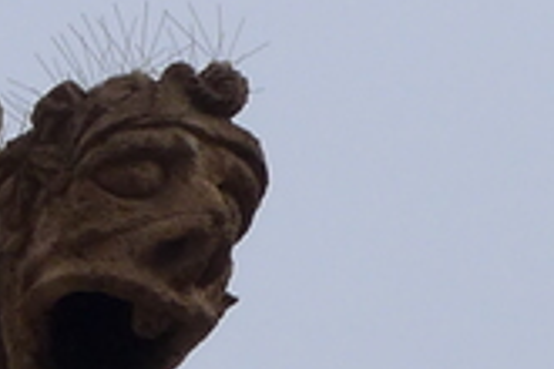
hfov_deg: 2.6
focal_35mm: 786
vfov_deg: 1.7
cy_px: 17
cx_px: -193
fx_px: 12095
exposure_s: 1/640
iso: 80
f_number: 2.8
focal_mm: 17.7
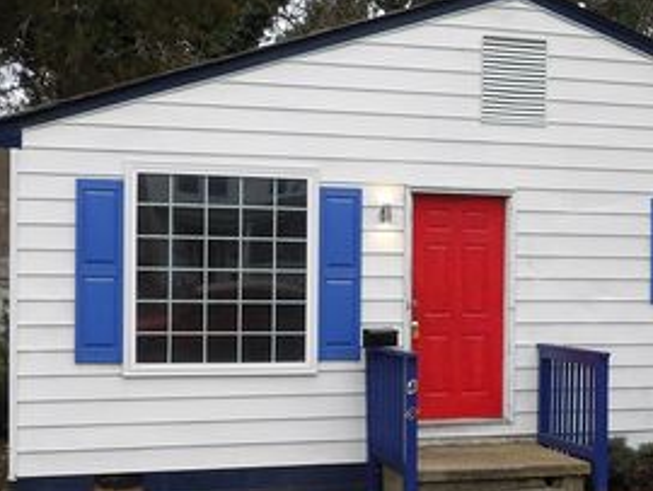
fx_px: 1152
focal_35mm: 61
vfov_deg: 24.0
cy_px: 313
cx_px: 447
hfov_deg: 31.4
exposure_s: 1/91
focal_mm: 5.9
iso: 100
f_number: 3.6
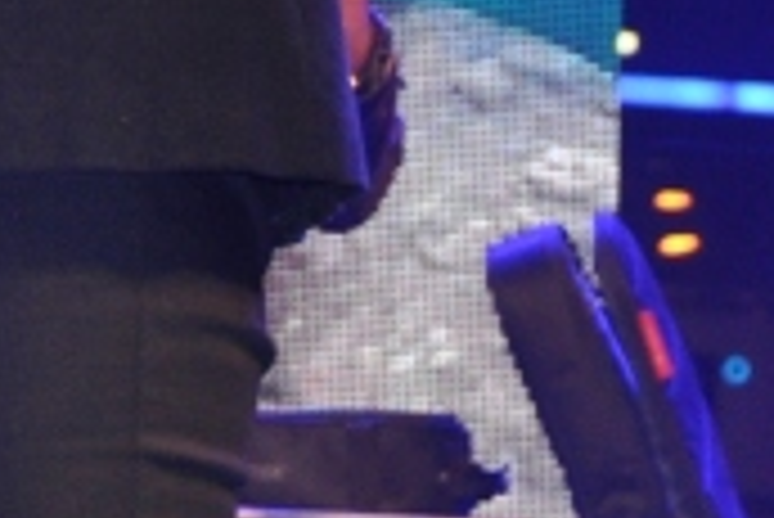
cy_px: -757
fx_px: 7294
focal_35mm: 339
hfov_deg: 5.9
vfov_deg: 4.0
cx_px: -819
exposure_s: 1/60
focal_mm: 38
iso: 800
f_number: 4.8
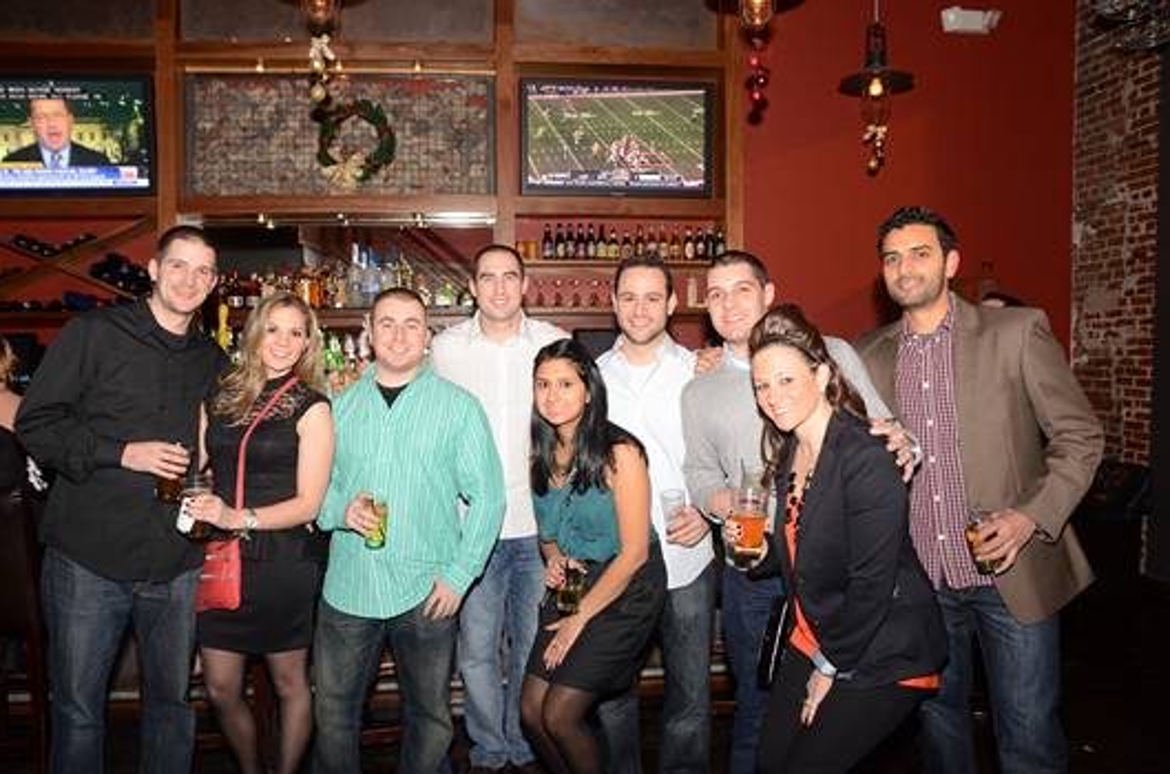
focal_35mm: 27
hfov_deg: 68.4
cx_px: 564
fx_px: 860
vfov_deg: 48.5
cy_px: 396
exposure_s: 1/60
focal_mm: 17
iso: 1250
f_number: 4.5
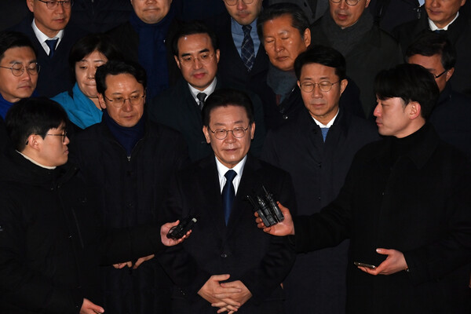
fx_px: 2159
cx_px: 236
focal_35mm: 165
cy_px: 157
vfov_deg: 8.3
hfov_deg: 12.5
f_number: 8
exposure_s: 1/250
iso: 1250
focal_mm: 165
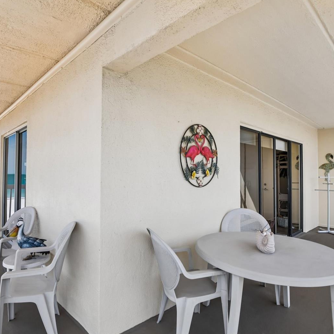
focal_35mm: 21
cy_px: 169
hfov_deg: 71.8
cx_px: 146
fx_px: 229
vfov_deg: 72.1
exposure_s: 1/1000
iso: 400
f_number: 8
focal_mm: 16
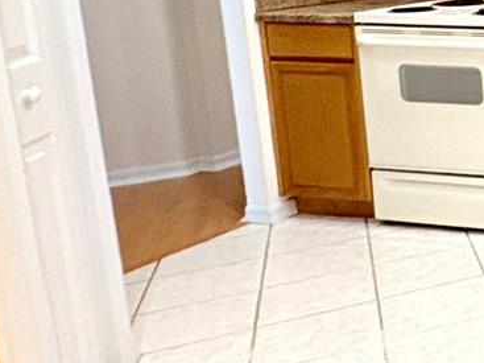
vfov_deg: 23.3
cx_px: 901
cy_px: 26
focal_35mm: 61
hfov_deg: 20.5
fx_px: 853
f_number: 2.2
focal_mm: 2.22
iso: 250
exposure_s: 1/60
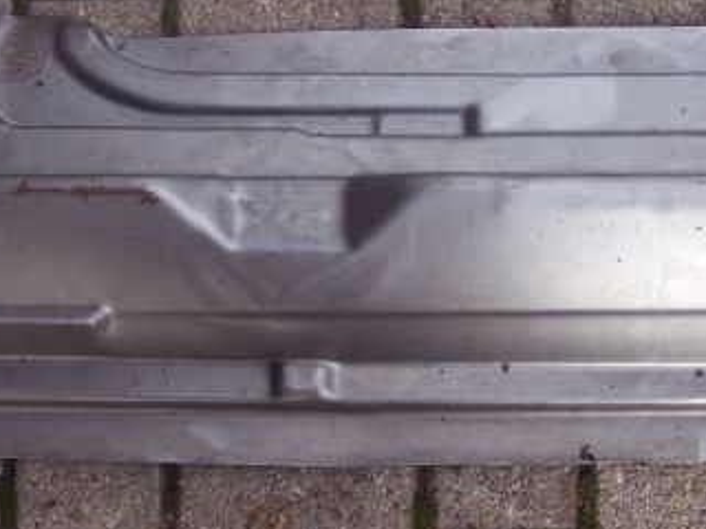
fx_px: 1591
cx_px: 282
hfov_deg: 25.0
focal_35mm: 78
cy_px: 86
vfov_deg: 18.7
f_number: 3.4
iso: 100
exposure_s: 1/125
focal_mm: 8
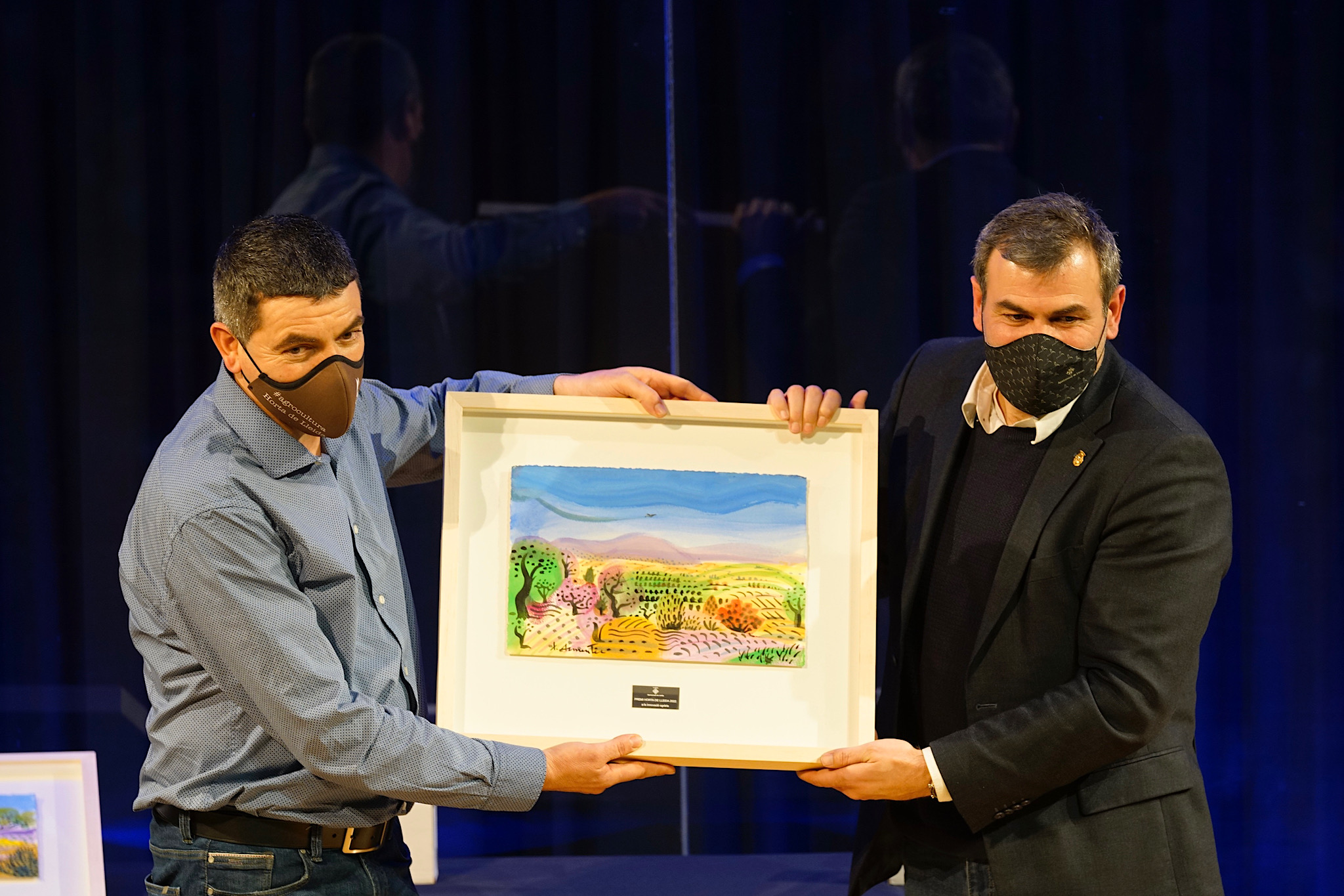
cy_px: 448
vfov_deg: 7.6
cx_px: 672
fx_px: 6756
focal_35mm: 181
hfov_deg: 11.4
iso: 1250
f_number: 4
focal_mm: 181
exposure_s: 1/50
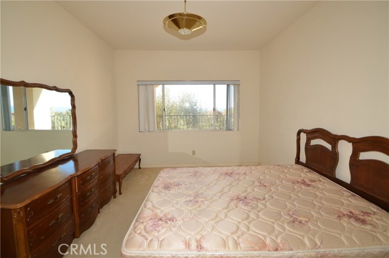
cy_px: 129
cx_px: 194
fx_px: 162
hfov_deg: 100.5
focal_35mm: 15
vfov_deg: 77.1
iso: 200
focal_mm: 10
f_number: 5.6
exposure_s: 1/125
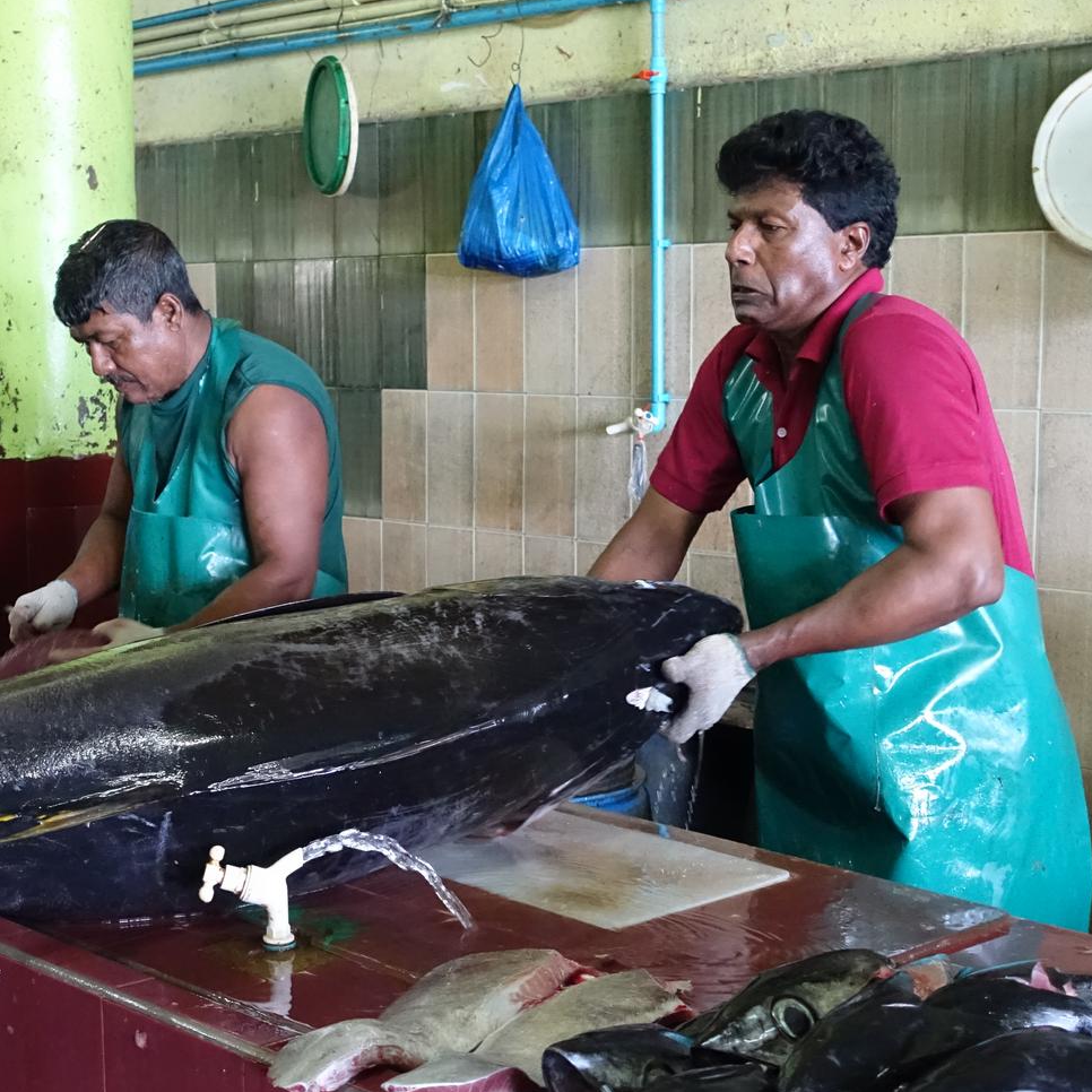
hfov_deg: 29.8
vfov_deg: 30.0
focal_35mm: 57
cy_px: 562
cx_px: 365
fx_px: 2034
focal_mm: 13.16
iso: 2500
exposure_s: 1/80
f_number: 2.8
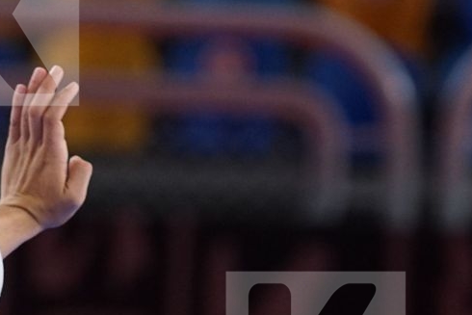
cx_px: -11
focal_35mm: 881
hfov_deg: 2.3
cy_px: 359
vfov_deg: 1.6
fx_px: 11554
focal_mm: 160
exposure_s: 1/400
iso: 800
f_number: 3.2
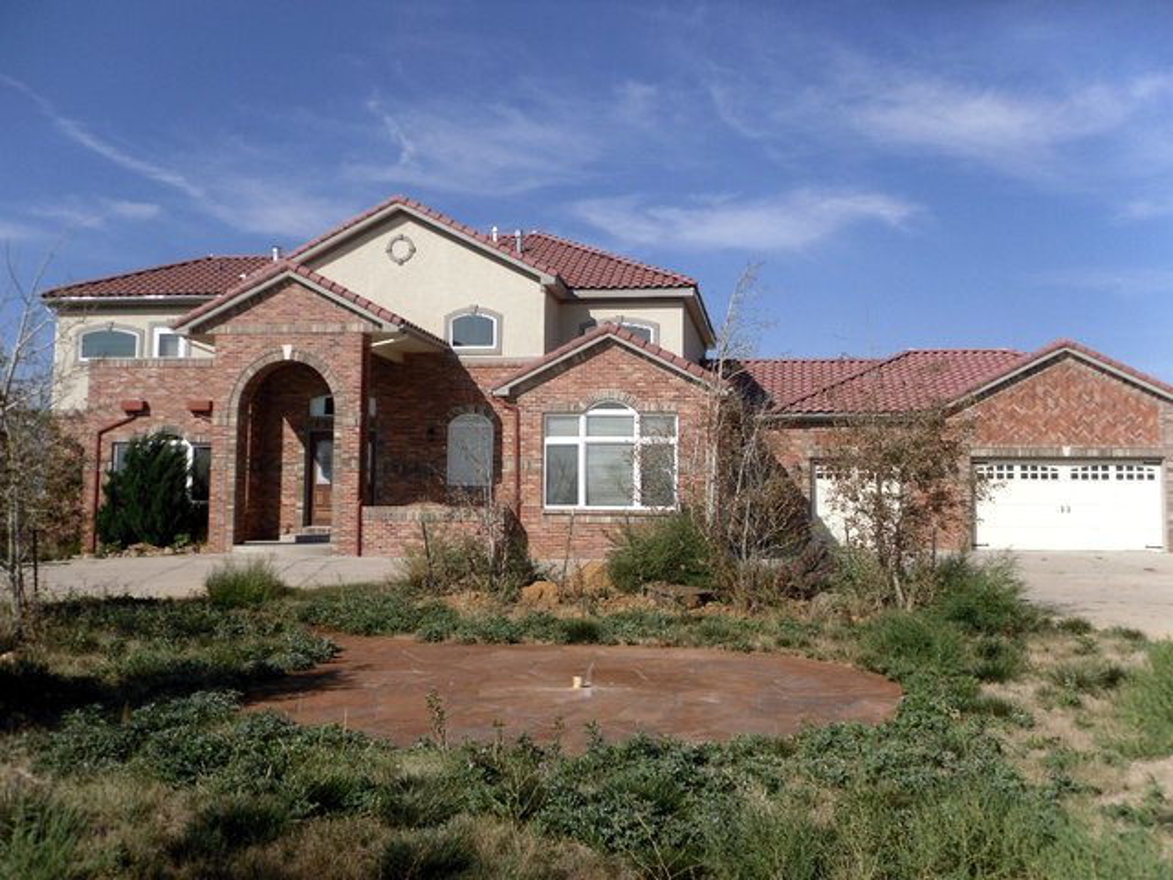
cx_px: 586
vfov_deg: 32.2
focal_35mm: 45
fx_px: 1525
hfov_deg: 42.1
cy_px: 440
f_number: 8.2
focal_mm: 6.3
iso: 80
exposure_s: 1/317
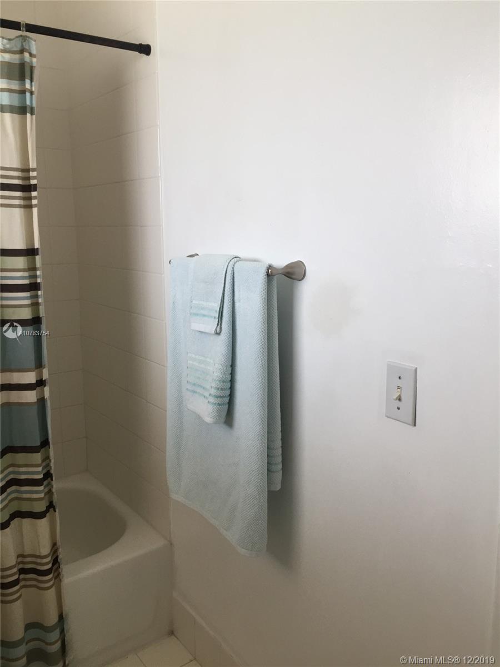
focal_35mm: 29
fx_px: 559
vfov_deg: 61.7
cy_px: 334
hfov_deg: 48.2
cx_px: 250
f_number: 2.2
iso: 50
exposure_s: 1/120
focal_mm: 4.15
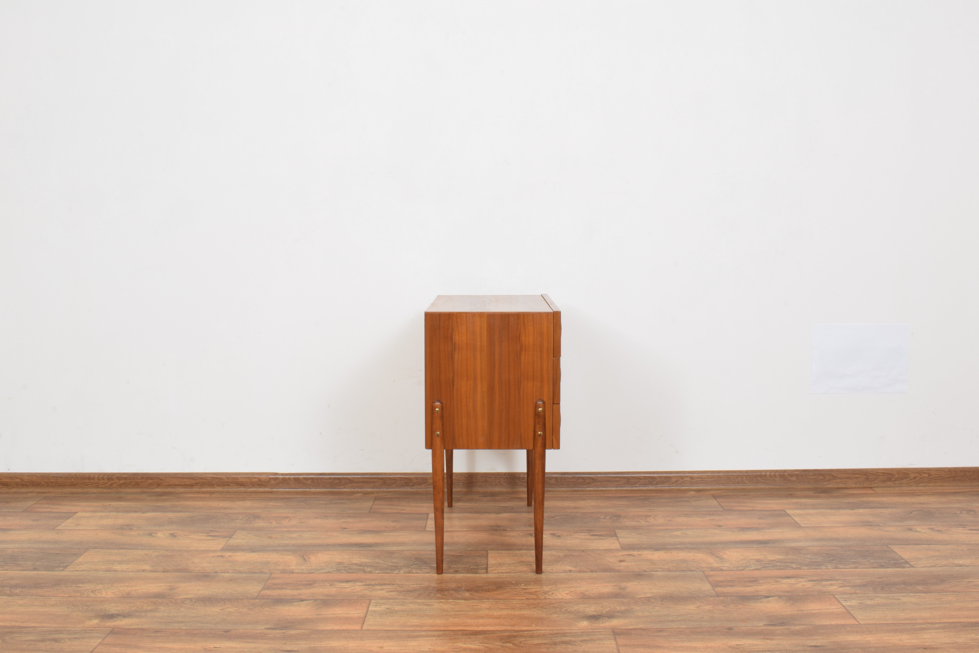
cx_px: 490
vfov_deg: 36.9
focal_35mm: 36
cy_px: 326
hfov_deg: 53.1
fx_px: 979
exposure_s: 5
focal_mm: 24
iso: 100
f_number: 25
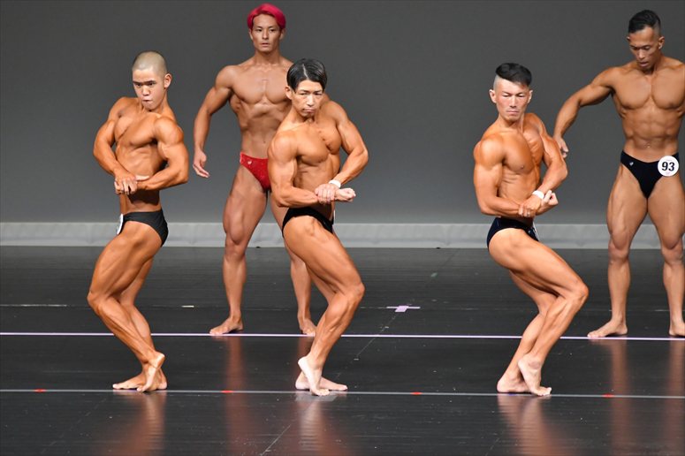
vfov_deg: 4.4
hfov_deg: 6.5
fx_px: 5991
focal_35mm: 315
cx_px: 342
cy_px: 228
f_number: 5.6
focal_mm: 210
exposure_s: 1/400
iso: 5000
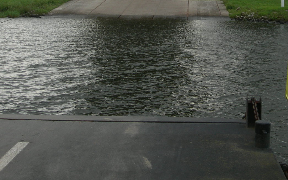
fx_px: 620
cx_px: 181
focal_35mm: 79
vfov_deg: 16.1
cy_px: -7
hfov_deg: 26.1
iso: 50
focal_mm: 7.8
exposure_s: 1/378
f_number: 4.8
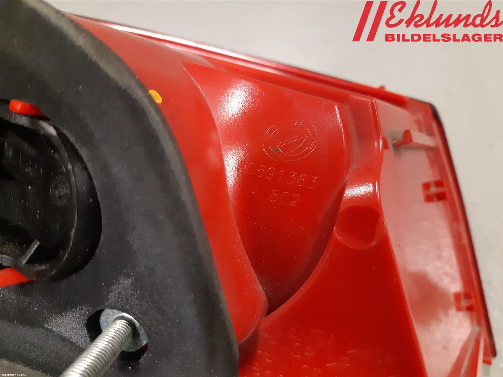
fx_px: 378
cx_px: 252
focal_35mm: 26
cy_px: 188
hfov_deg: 67.3
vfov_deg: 53.1
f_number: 1.7
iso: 320
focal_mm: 3.93
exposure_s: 1/50
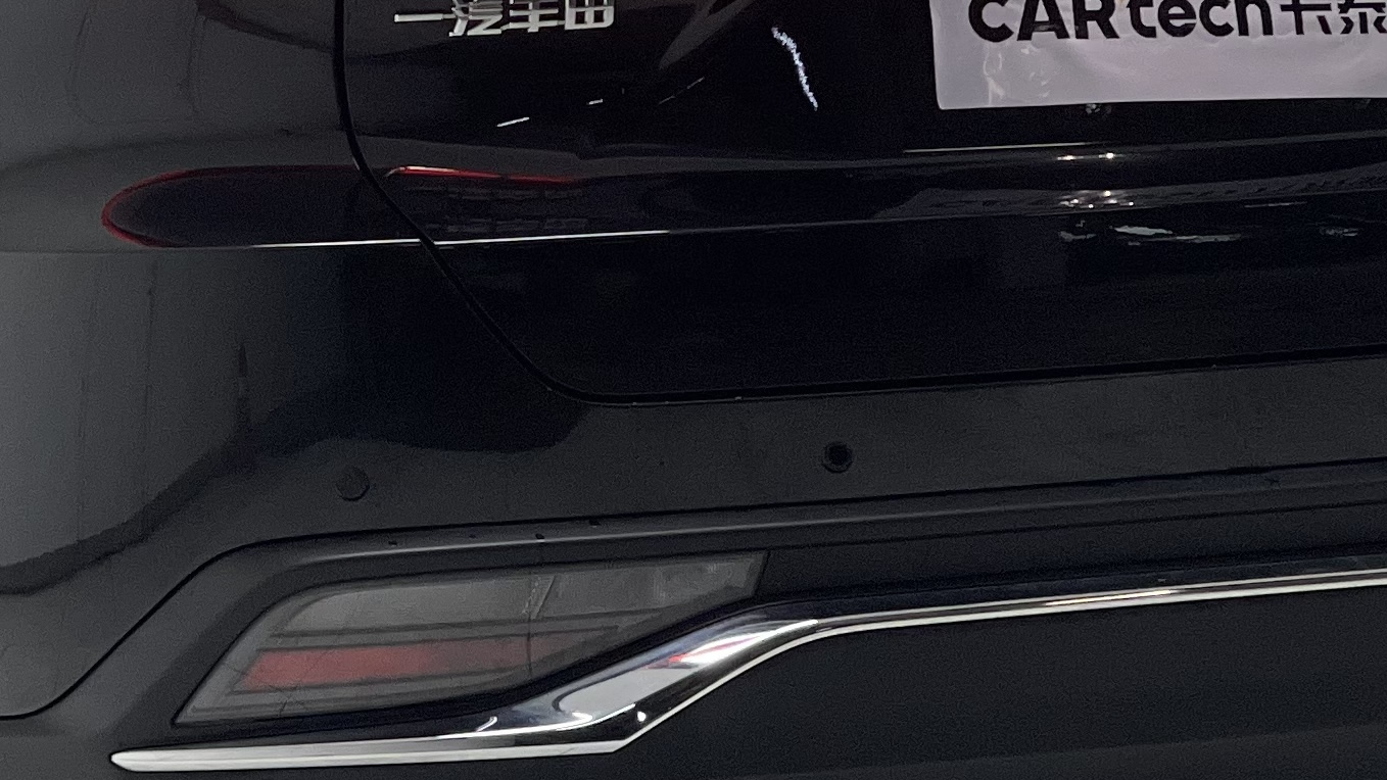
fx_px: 7613
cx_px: 335
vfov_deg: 5.8
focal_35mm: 207
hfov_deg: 10.4
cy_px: -74
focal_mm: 7.5
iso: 80
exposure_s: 1/100
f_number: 2.2
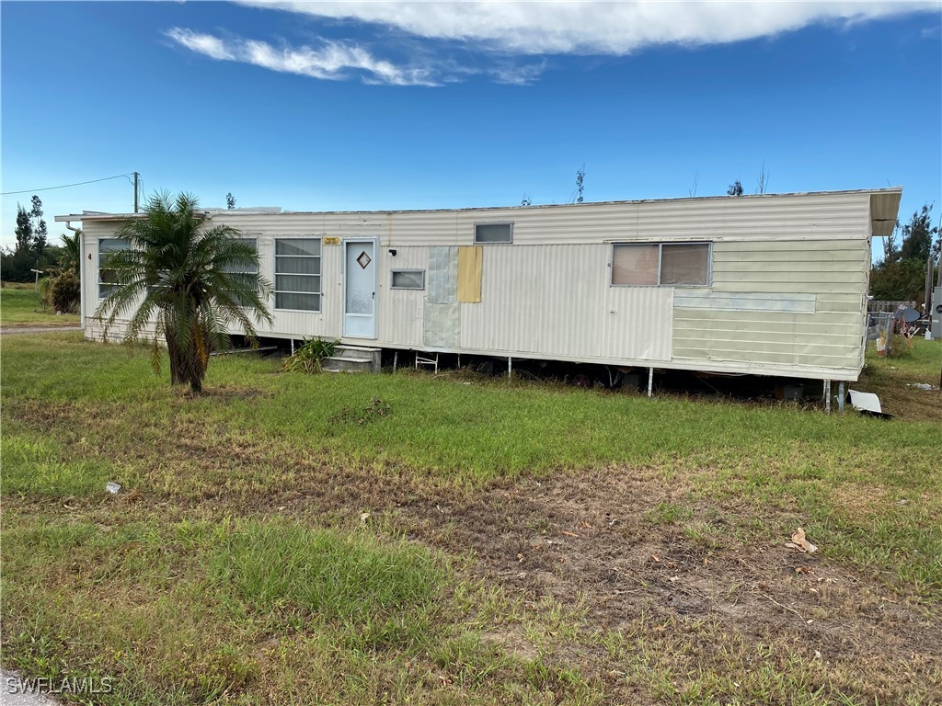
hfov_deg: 67.3
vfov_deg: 53.1
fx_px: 708
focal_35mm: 26
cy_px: 353
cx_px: 471
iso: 32
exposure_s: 1/1927
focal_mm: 4.25
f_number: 1.8
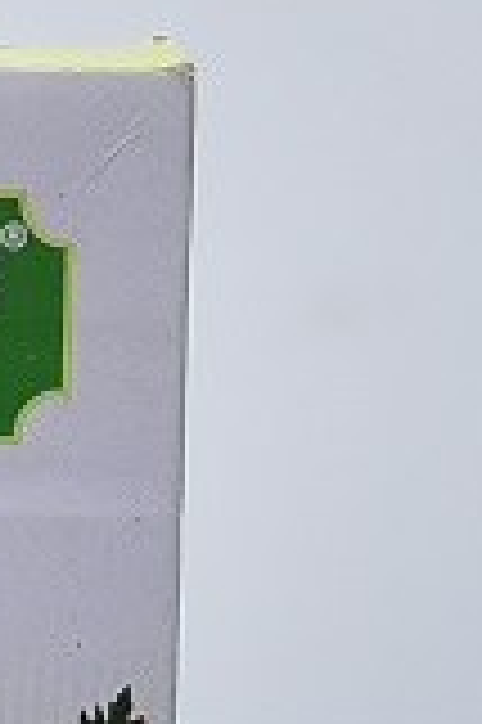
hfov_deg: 8.5
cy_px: 549
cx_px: -212
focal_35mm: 157
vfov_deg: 13.0
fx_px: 3160
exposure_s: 1/125
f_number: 4
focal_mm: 48
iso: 1250
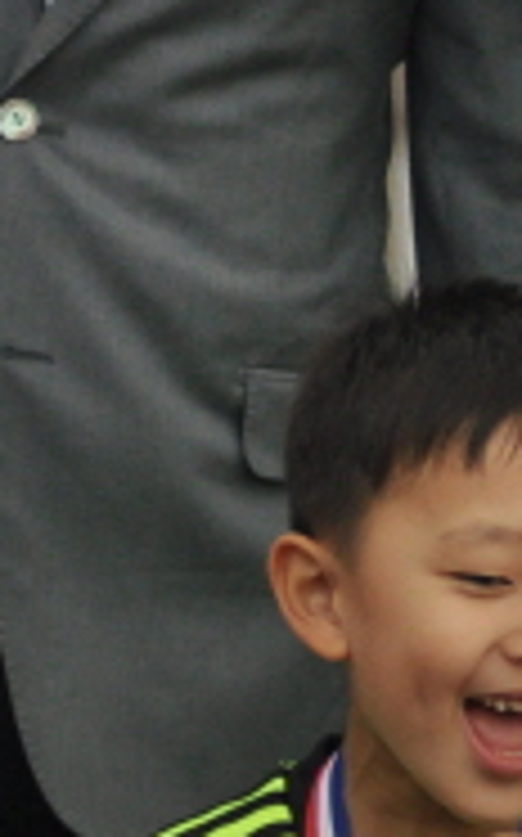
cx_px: -738
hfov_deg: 2.2
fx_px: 13473
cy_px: 1287
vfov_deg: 3.5
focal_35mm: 591
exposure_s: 1/1000
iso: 640
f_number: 2.8
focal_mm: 80
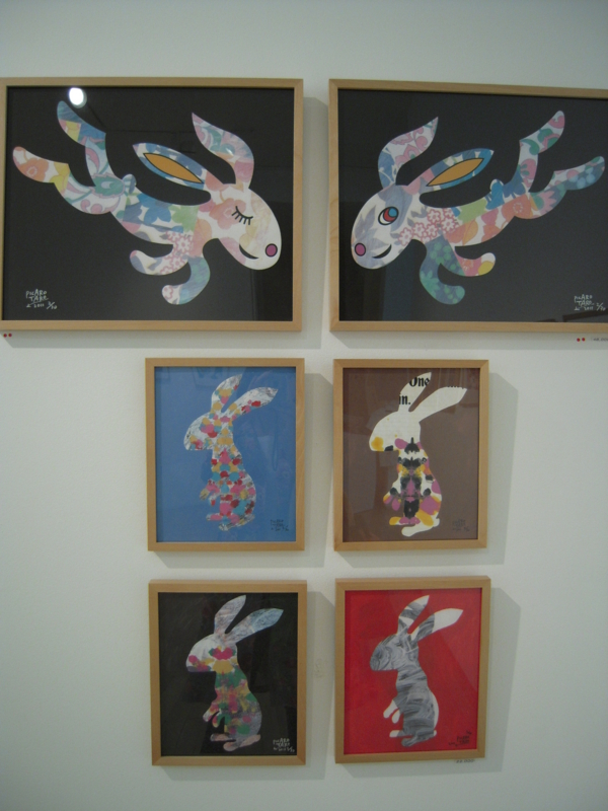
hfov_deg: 49.7
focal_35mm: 28
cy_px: 406
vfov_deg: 63.4
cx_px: 304
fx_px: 656
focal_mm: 5
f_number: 2.7
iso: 200
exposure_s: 1/40
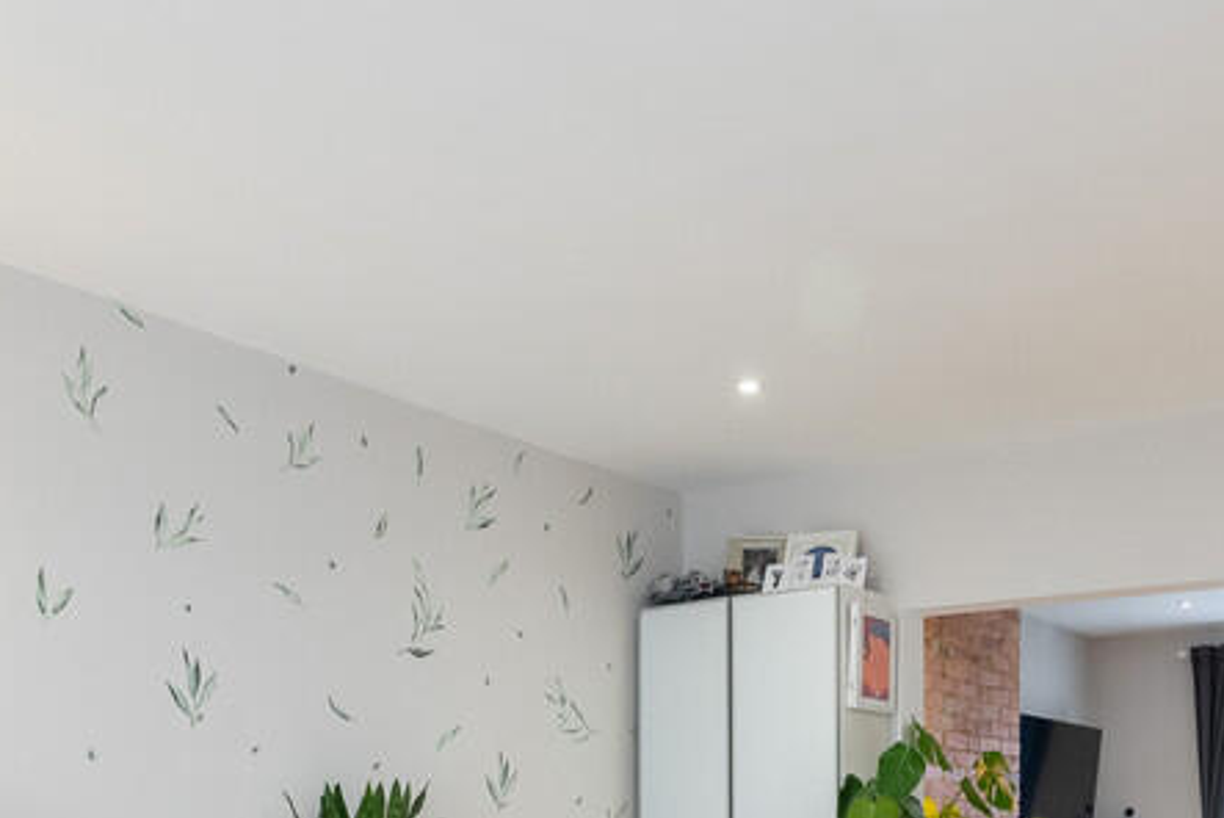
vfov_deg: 32.2
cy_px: 879
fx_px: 1259
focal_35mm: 37
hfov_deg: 51.0
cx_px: 810
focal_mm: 16
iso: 1000
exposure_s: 1/25
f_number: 7.1
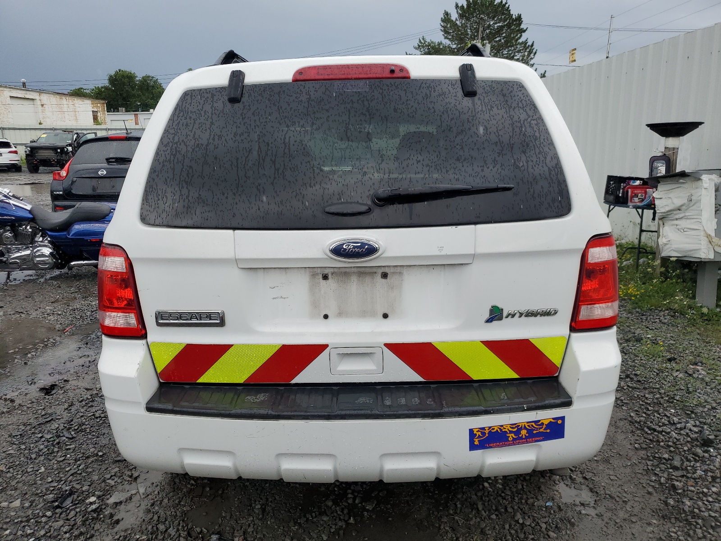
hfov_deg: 67.3
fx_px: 542
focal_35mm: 26
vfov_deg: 53.1
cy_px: 270
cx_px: 360
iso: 50
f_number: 1.5
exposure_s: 1/1250
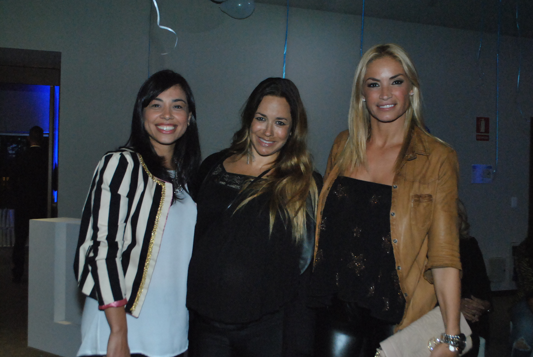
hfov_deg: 47.3
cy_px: 180
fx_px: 608
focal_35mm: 41
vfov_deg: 32.7
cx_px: 253
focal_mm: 26
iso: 1600
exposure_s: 1/80
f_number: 5.6
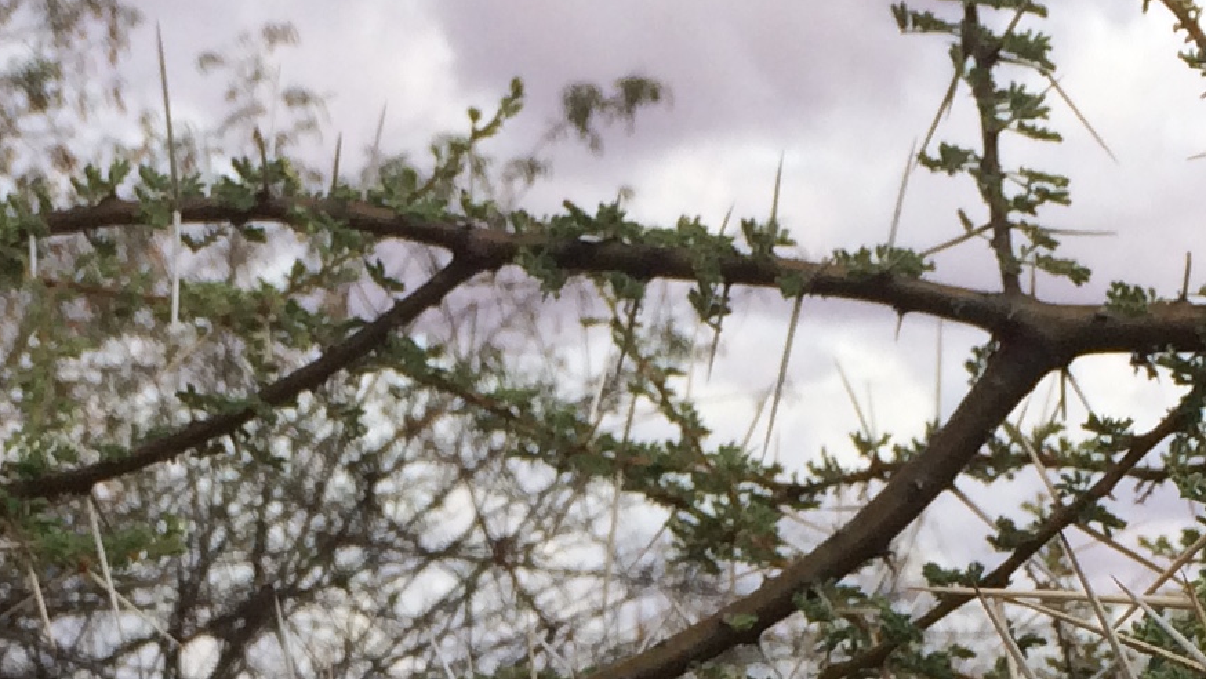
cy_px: 1111
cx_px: 268
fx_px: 3774
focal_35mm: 118
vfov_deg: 9.9
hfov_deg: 18.0
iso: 32
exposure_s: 1/2564
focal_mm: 4.15
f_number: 2.2
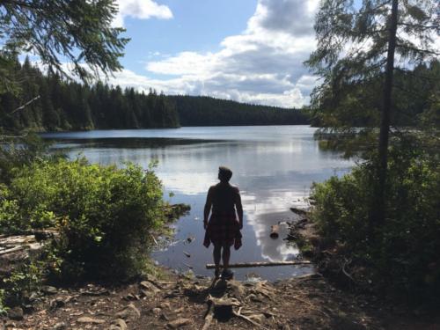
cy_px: 165
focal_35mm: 29
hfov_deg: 61.7
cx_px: 220
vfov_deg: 48.2
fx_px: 369
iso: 25
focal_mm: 4.15
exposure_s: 1/3497
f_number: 2.2
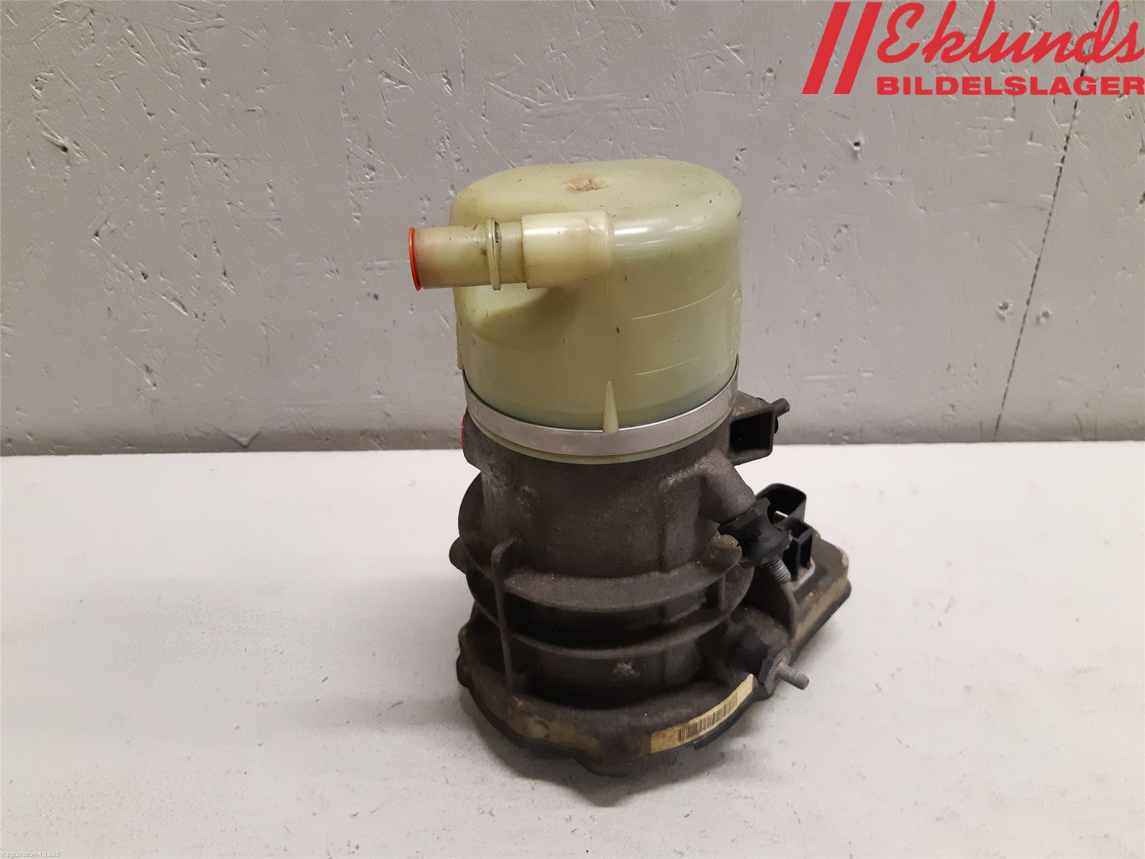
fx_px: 860
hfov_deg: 67.3
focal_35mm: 26
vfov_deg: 53.1
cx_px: 572
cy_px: 430
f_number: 1.7
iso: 250
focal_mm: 3.93
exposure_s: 1/50
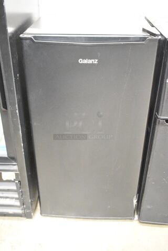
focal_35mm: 39
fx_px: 273
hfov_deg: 34.3
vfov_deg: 49.5
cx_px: 84
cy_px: 126
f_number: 4
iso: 12800
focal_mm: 26
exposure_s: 1/40
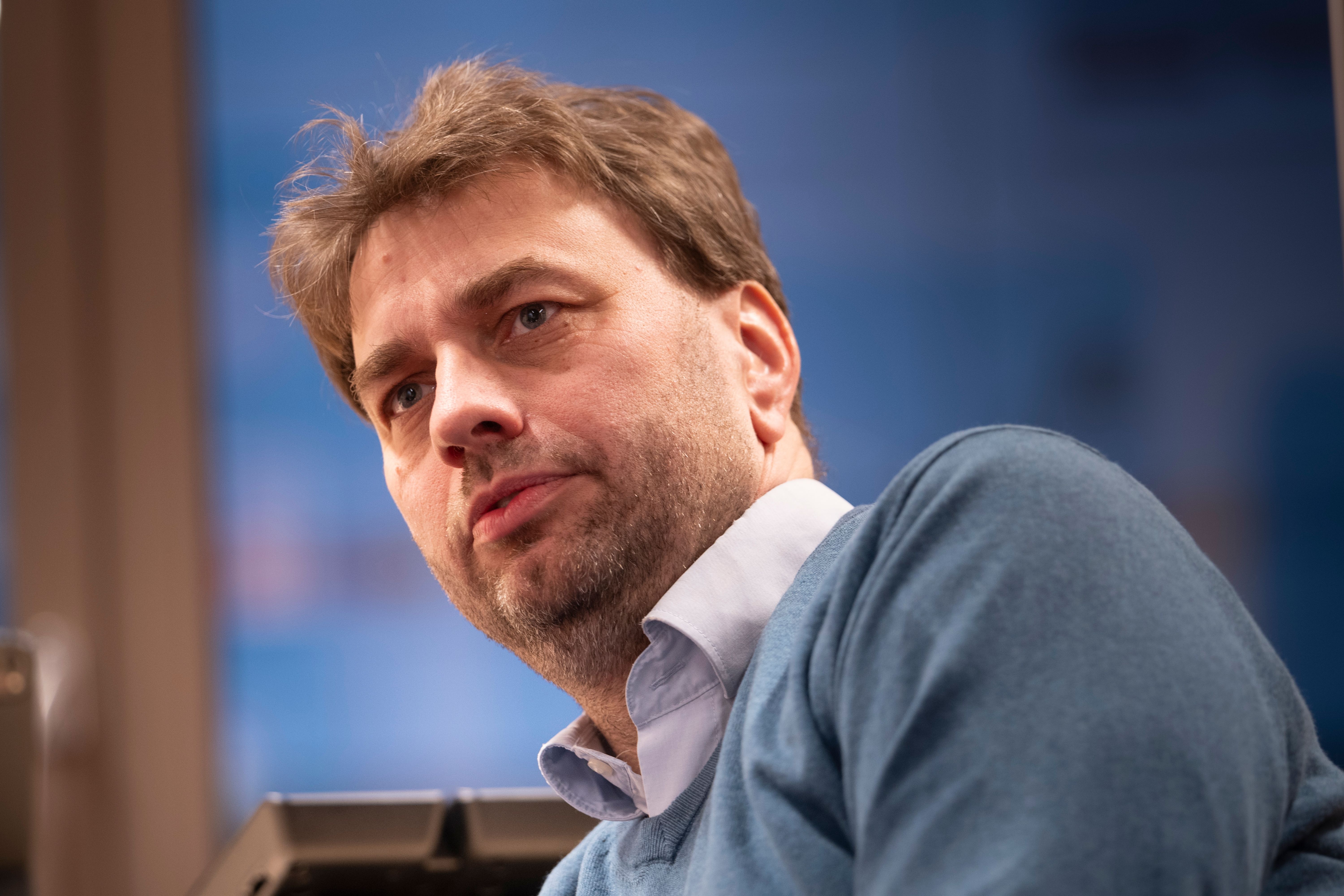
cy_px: 448
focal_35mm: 168
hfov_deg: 12.2
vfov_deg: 8.2
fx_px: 6272
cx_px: 672
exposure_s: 1/50
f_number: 3.4
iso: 800
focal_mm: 168
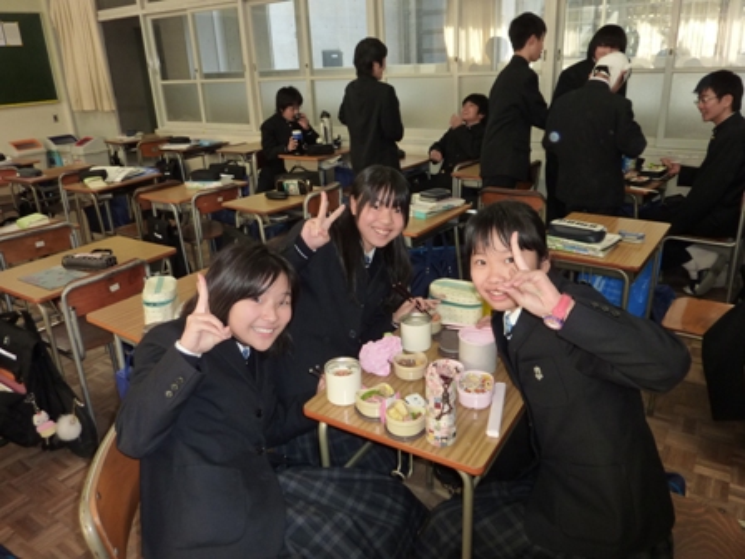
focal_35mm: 25
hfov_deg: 69.4
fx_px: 538
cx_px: 372
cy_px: 280
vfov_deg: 54.9
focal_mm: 4.1
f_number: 3.3
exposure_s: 1/30
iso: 160
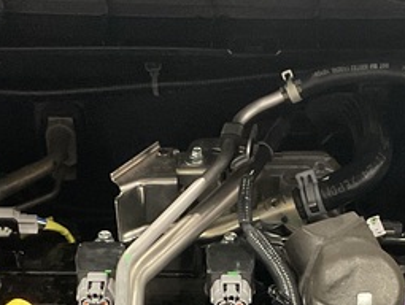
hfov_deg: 18.0
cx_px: 237
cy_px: 419
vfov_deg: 13.1
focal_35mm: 109
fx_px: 1277
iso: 320
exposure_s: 1/40
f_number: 1.8
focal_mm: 3
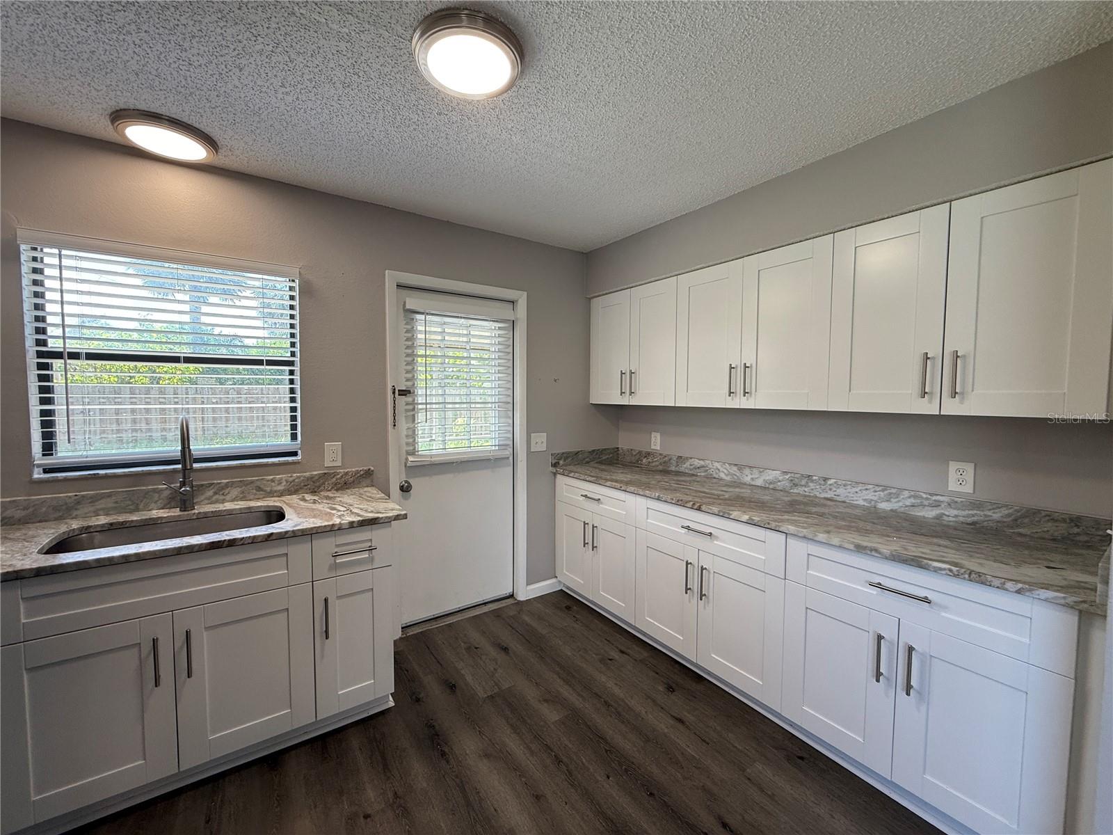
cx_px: 556
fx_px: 450
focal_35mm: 14
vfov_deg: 85.7
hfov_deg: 102.1
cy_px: 418
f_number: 2.2
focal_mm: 2.22
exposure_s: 1/120
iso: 100
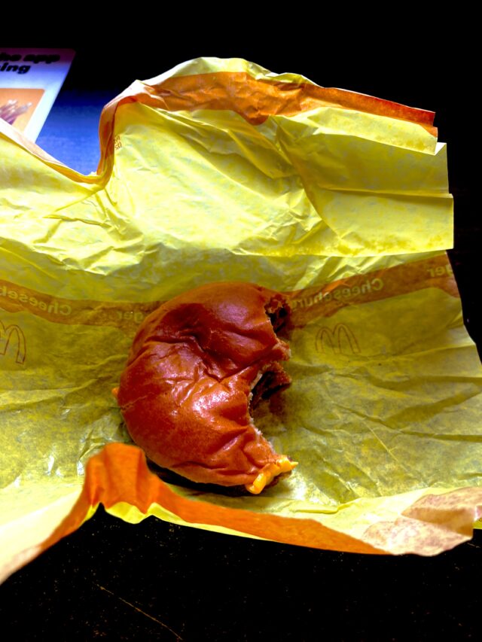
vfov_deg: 67.3
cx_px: 241
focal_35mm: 26
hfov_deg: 53.1
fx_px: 483
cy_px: 321
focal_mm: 5.1
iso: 40
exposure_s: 1/120
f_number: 1.6
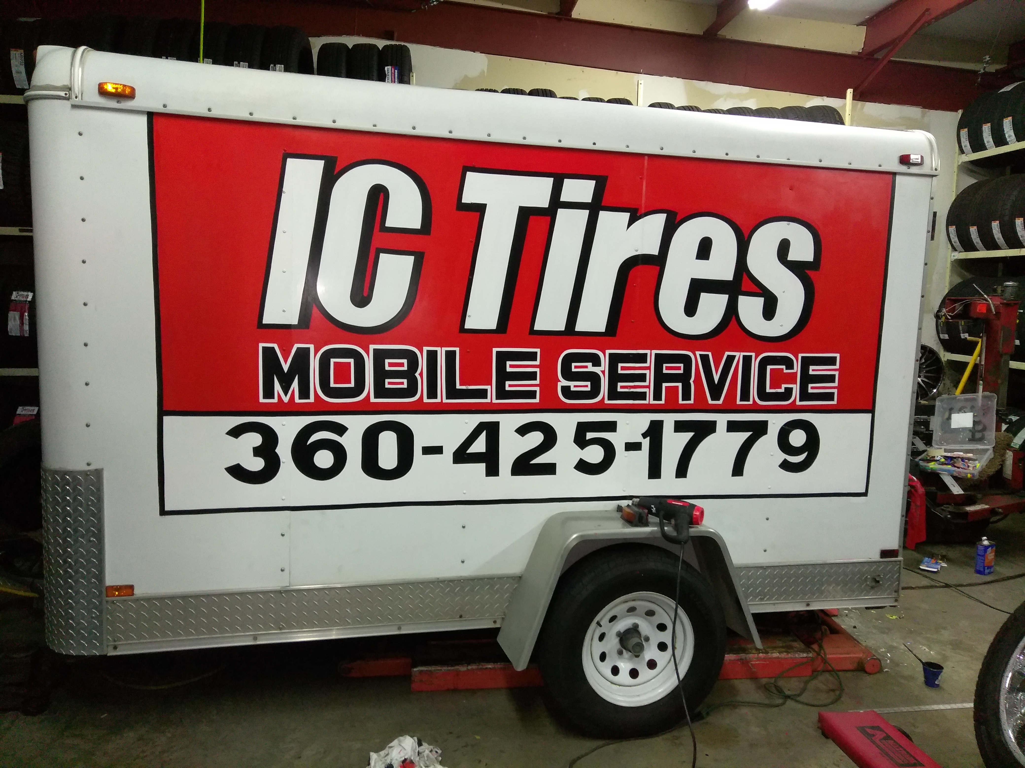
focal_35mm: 20
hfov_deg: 81.7
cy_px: 384
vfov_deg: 66.0
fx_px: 592
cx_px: 512
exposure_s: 1/30
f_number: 2.2
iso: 479
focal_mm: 3.46
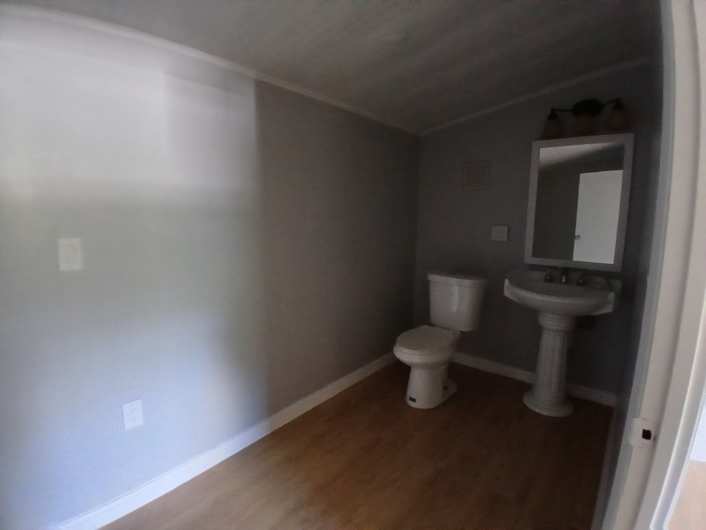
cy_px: 265
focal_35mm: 17
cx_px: 353
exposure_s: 1/24
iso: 640
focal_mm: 1.4
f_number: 2.2
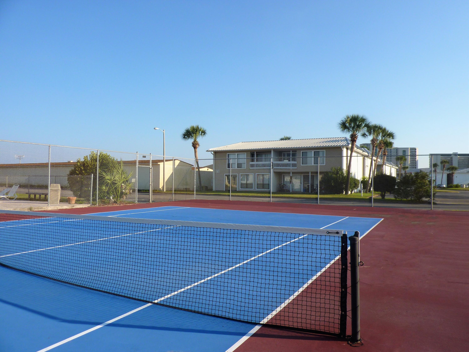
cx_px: 234
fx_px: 339
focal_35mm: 25
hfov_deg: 69.4
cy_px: 176
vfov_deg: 54.9
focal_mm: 4.1
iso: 80
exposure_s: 1/400
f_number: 4.5
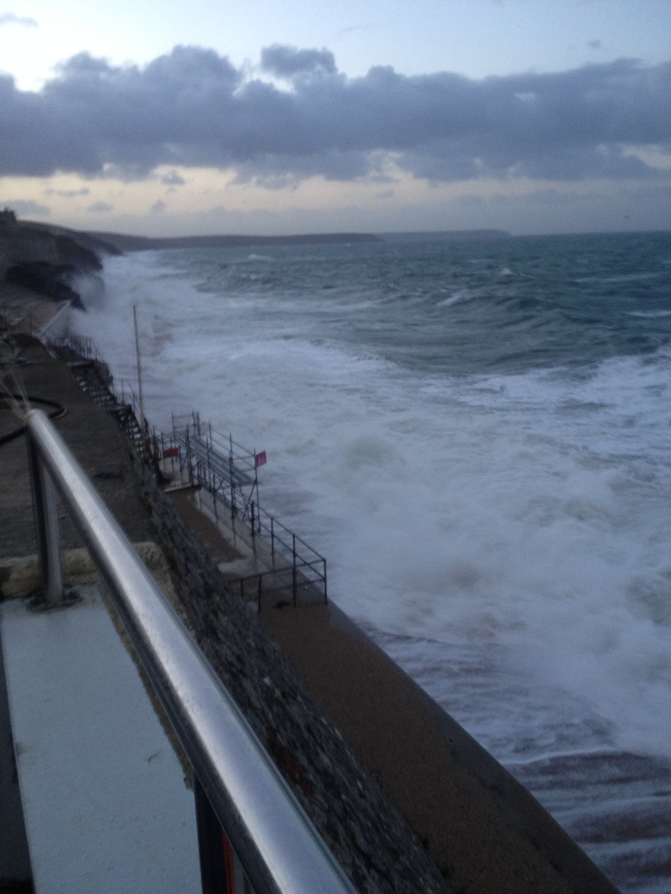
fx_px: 905
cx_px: 336
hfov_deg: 40.7
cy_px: 447
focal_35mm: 35
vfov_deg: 52.6
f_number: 2.4
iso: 100
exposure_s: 1/20
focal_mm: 4.28
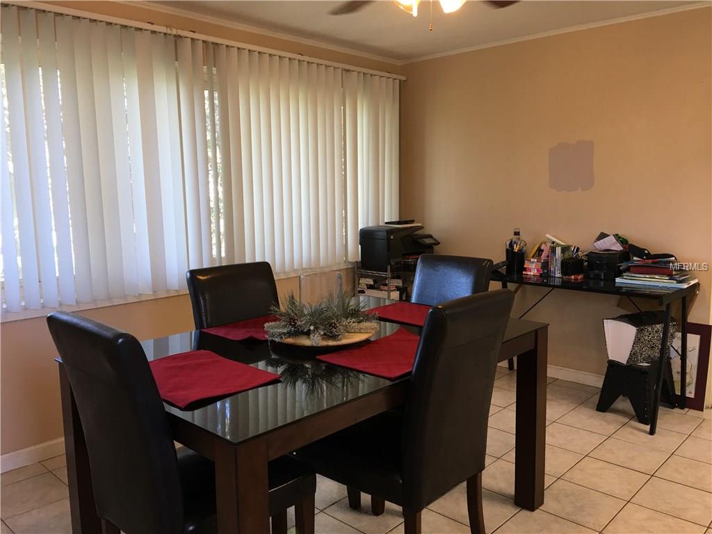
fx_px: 596
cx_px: 356
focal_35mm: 29
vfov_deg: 48.2
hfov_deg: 61.7
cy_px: 267
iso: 25
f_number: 2.2
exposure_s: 1/15
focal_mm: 4.15
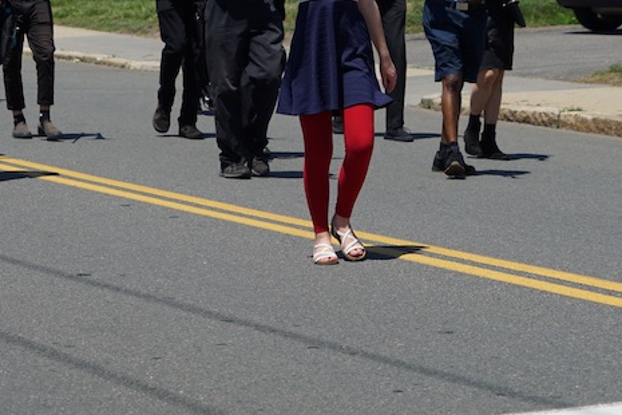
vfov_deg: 6.8
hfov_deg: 10.2
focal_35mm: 202
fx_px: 3490
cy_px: 74
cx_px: 269
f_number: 7.1
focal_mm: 94
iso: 100
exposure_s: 1/640
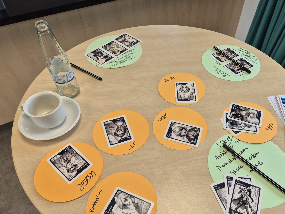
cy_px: 124
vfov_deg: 51.2
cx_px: 166
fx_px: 222
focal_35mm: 27
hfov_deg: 64.9
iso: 50
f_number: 1.8
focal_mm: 5.4
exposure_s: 1/100
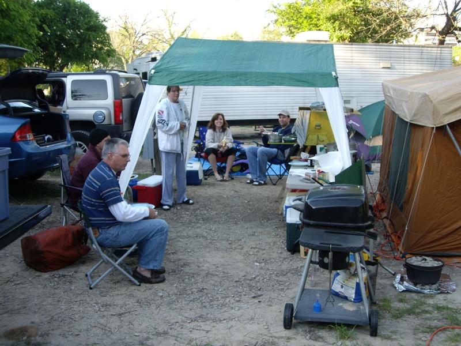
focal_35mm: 47
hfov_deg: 40.4
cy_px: 173
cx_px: 230
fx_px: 626
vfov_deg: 30.9
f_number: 3
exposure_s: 1/125
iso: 100
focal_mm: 7.6
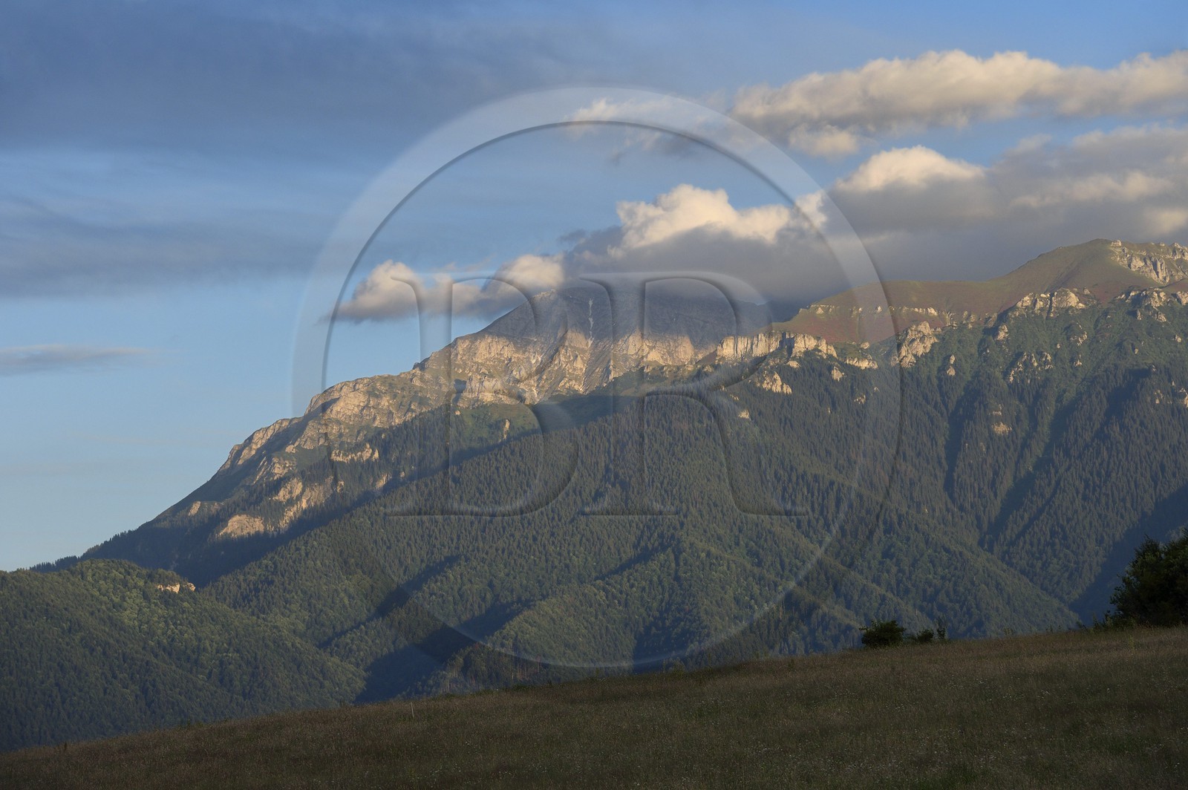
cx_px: 594
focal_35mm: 160
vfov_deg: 8.6
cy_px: 395
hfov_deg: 12.8
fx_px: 5276
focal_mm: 160
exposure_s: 1/400
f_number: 10
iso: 800
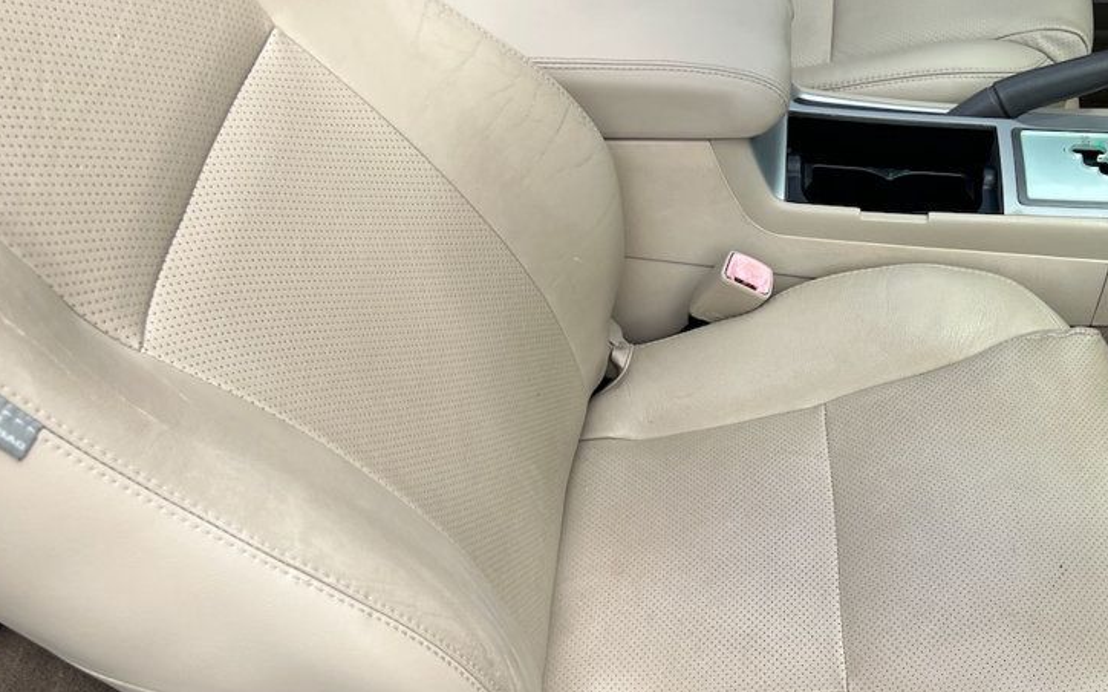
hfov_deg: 49.3
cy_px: 508
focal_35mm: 39
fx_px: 1177
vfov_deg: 32.2
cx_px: 765
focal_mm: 5.7
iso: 50
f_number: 1.5
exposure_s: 1/2165
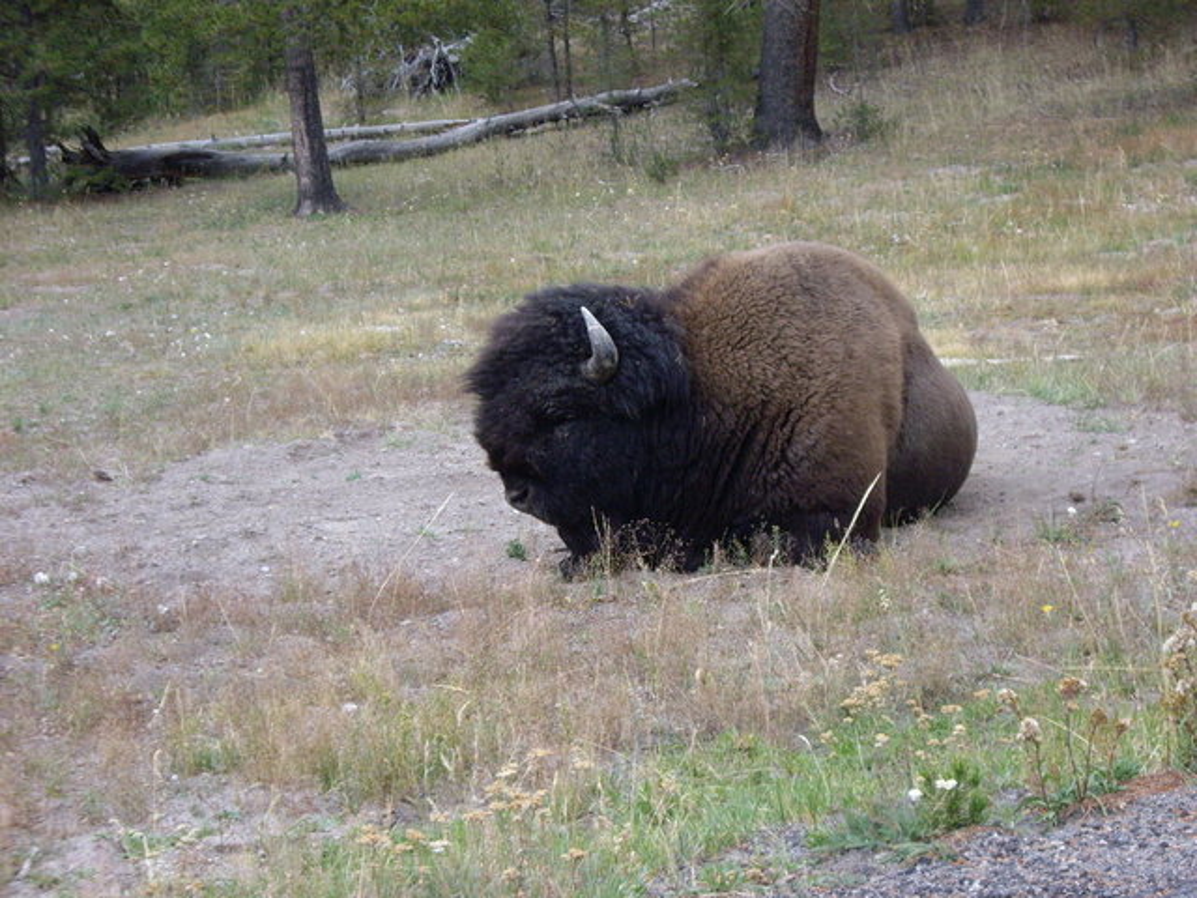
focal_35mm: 79
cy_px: 449
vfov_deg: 18.7
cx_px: 598
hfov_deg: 24.7
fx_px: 2732
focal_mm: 12.8
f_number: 4.1
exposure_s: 1/160
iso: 200
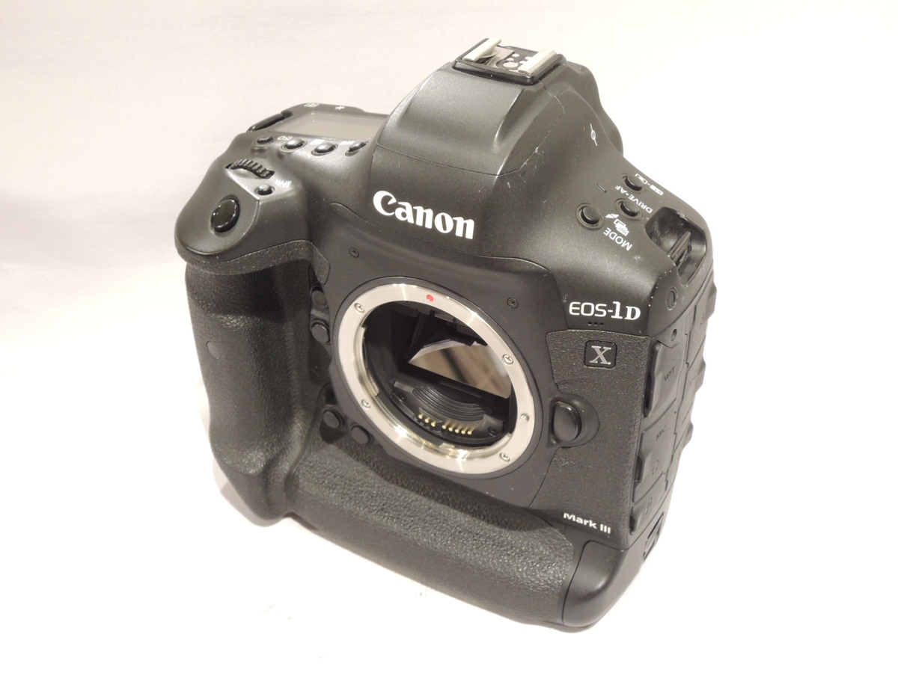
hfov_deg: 42.1
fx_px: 1167
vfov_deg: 32.2
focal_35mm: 45
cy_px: 336
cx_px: 449
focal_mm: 8.1
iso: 400
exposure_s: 1/30
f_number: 4.5
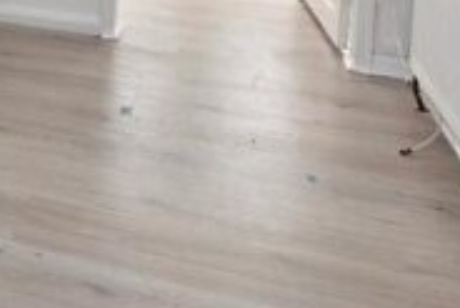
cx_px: -150
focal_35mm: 57
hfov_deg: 28.3
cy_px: -164
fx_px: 729
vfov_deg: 20.2
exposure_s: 1/100
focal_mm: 10
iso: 100
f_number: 5
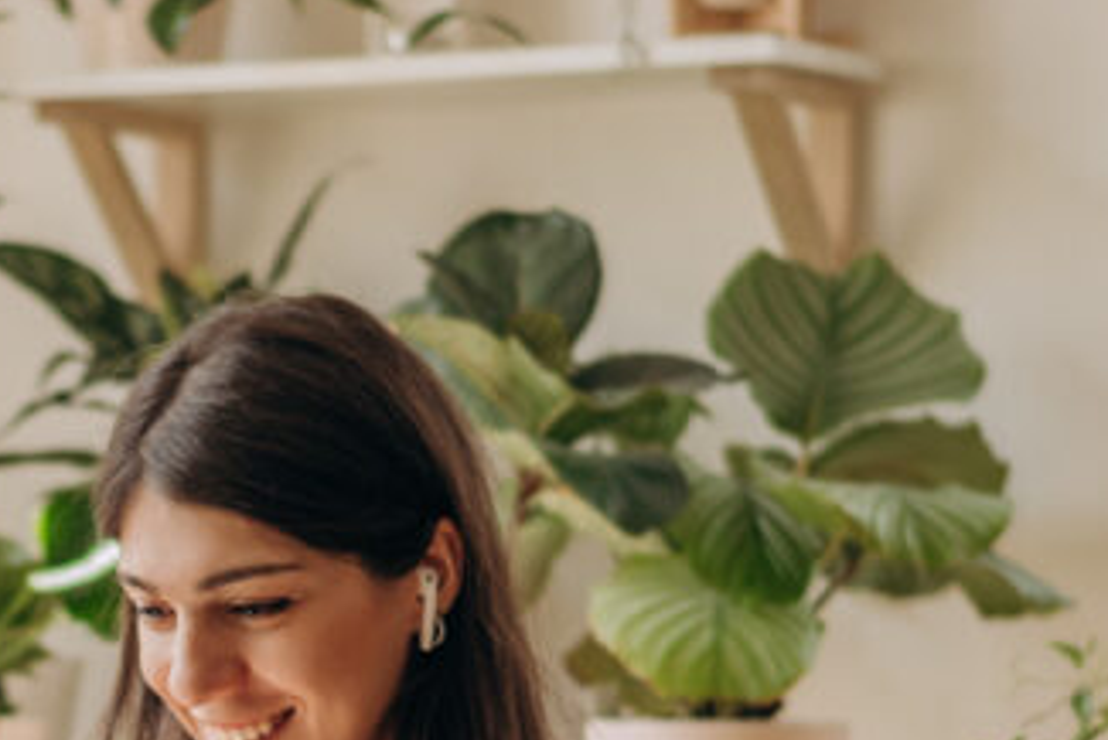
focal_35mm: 177
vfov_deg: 7.7
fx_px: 5450
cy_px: 859
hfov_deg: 11.5
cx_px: 89
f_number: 2
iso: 100
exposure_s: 1/125
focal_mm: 50
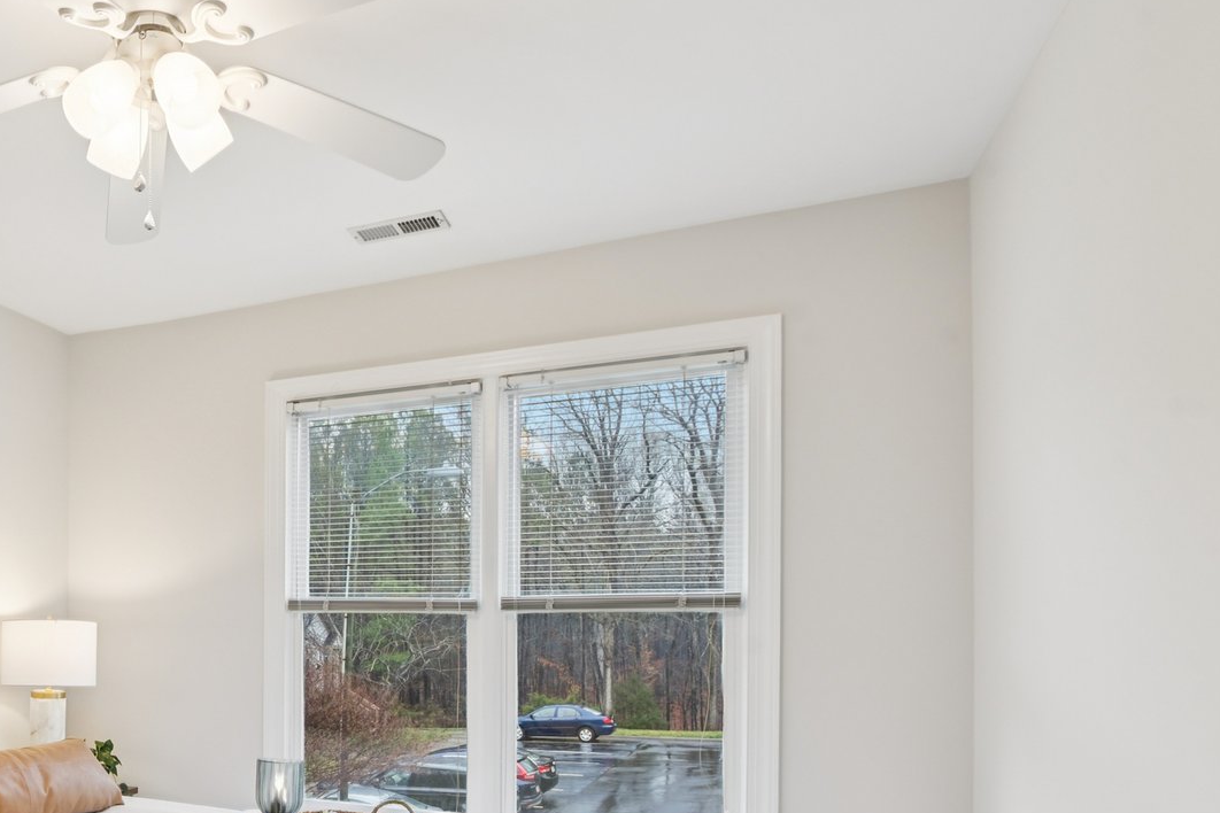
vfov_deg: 45.3
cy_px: 659
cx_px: 140
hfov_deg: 58.4
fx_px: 915
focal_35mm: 27
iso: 200
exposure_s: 1/8
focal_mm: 14
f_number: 9
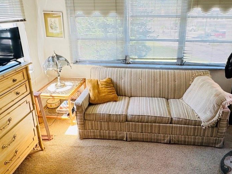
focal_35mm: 26
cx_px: 133
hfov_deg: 66.9
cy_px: 67
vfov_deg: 52.6
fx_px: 174
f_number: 2.2
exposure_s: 1/120
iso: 160
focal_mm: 2.22
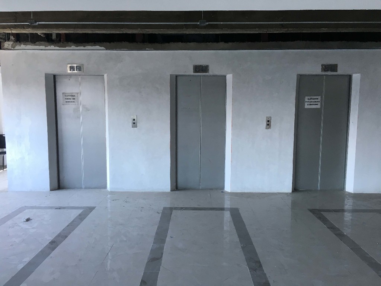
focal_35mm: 29
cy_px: 143
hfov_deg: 61.7
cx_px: 190
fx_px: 319
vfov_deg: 48.2
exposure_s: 1/30
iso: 25
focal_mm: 4.15
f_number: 2.2
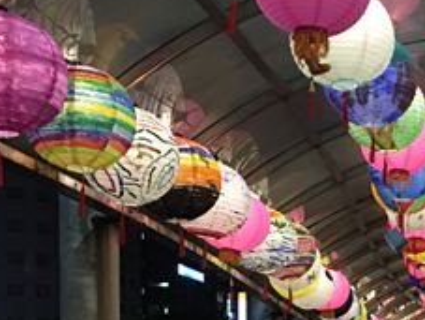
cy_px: 414
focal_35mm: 102
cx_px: 457
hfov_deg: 18.6
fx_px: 1254
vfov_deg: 14.0
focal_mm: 4.15
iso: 100
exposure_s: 1/8
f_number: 2.2
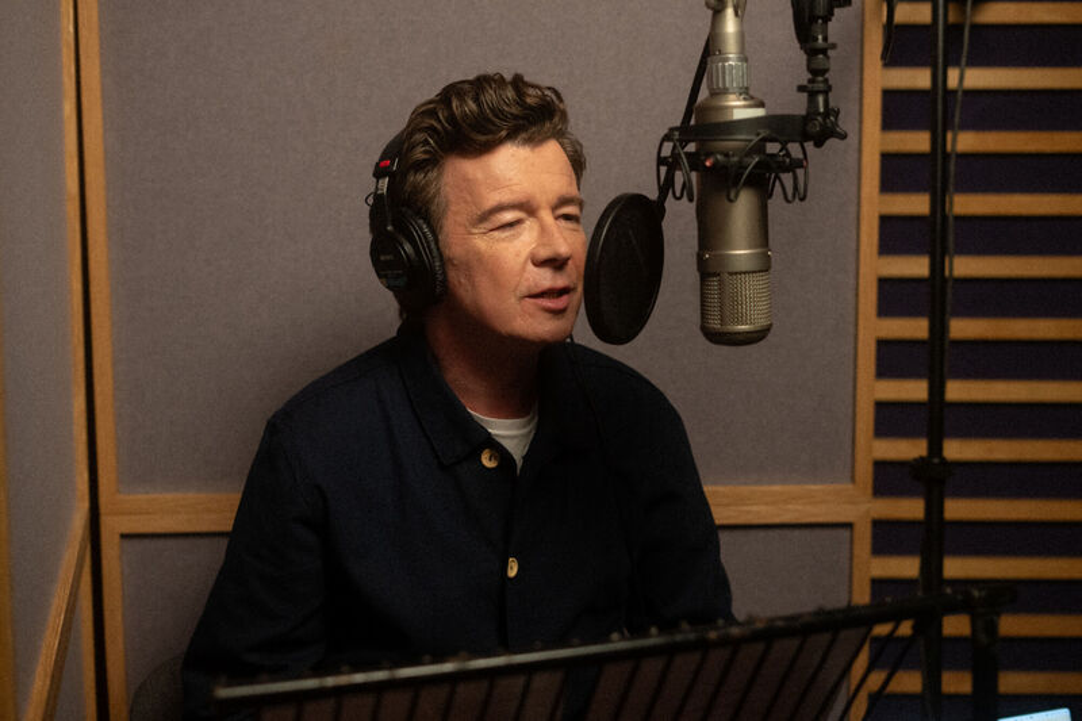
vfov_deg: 27.0
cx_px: 541
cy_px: 360
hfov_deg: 39.6
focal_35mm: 50
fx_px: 1502
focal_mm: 50
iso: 2000
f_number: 2.8
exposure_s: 1/100
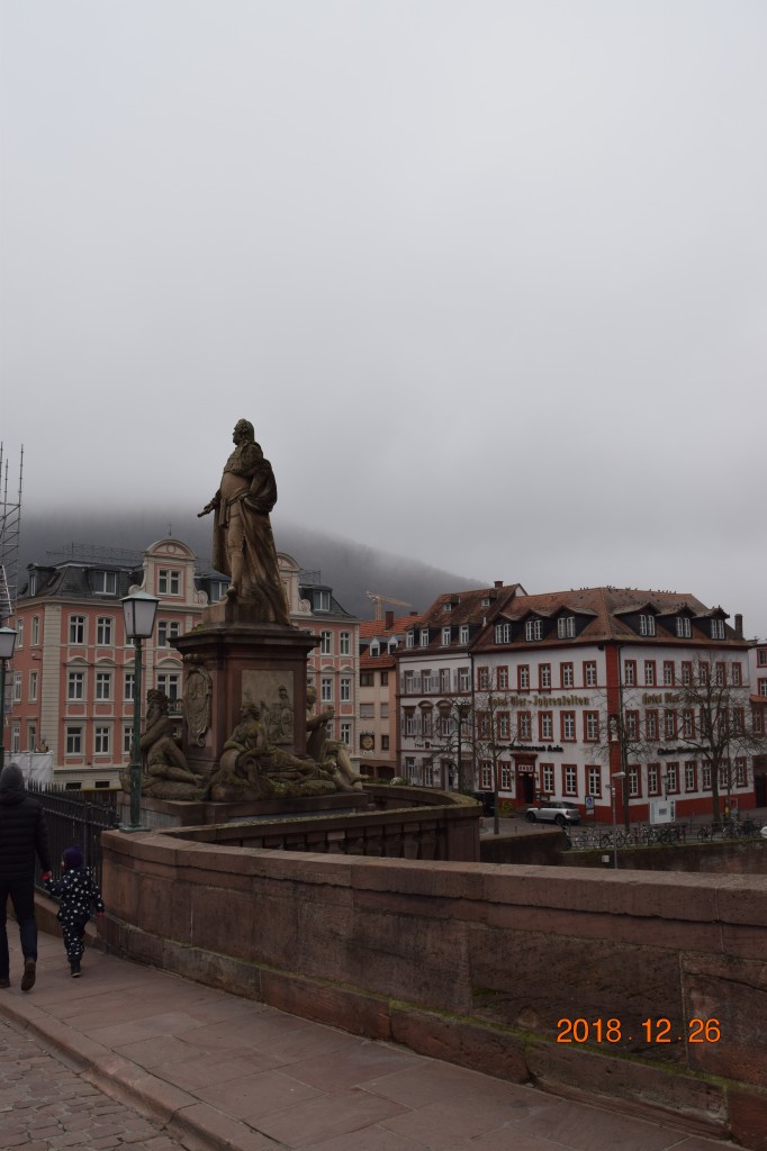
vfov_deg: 61.9
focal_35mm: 30
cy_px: 576
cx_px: 384
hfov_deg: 43.6
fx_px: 959
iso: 250
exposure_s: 1/250
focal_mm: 20
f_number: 8
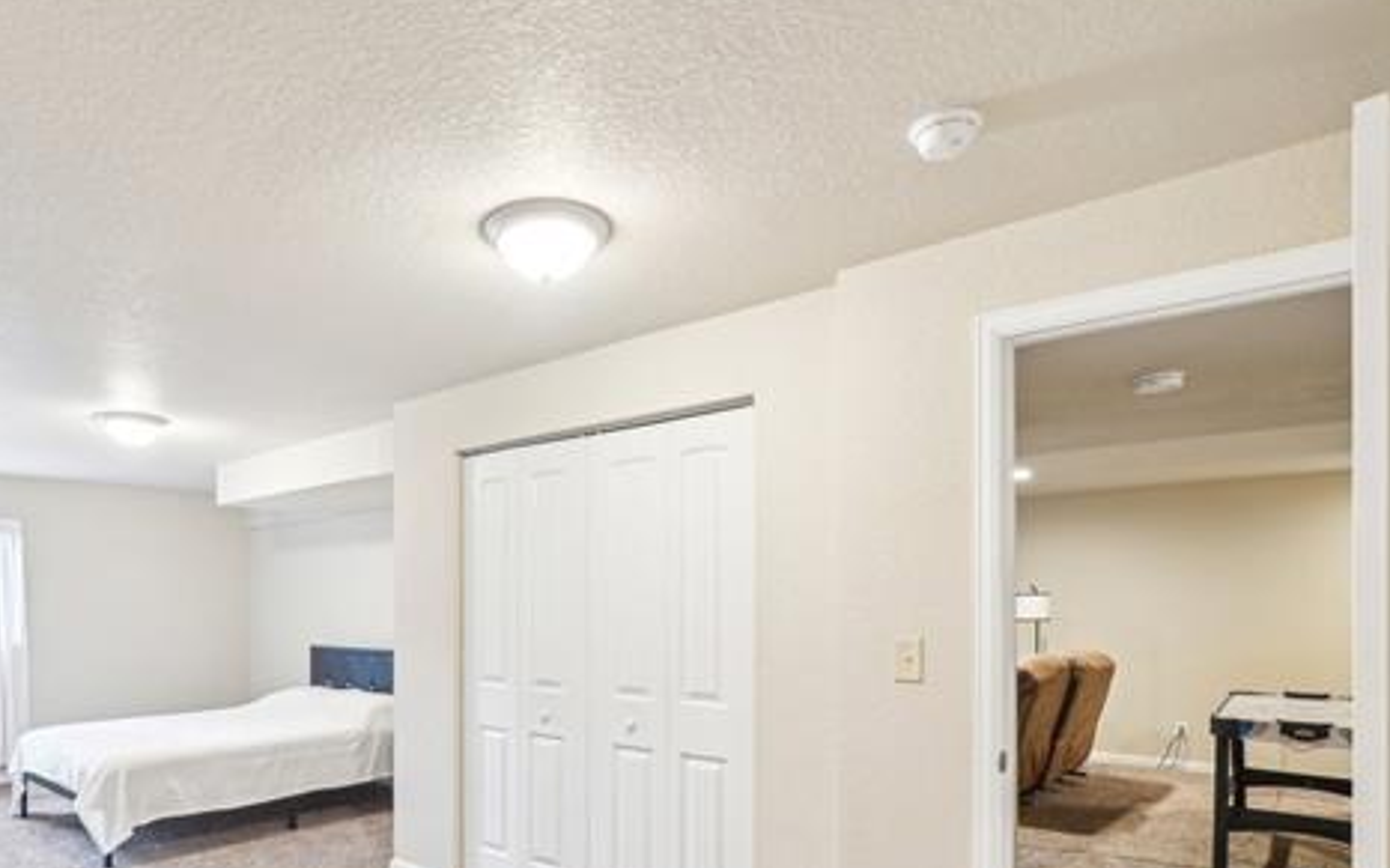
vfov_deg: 55.8
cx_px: 561
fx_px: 795
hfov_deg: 81.4
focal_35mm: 21
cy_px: 594
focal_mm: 10
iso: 800
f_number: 8
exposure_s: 1/2
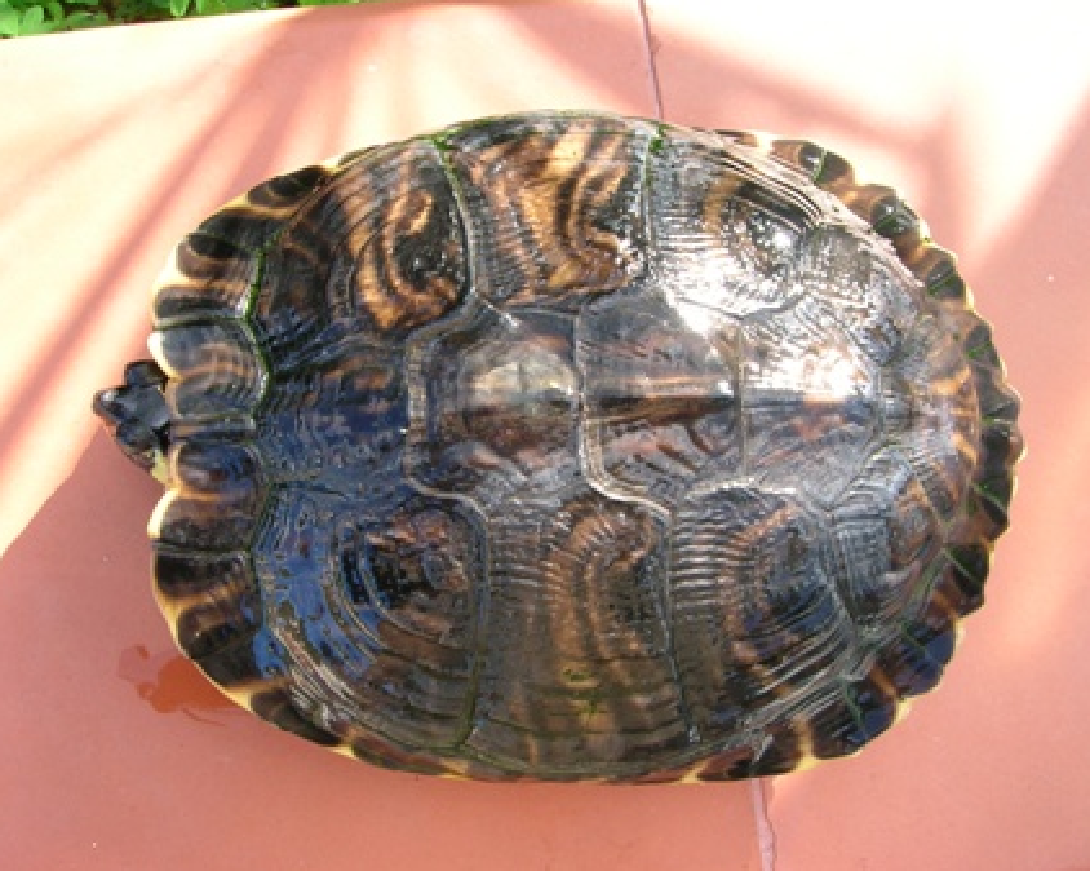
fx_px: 1161
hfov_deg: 50.3
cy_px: 432
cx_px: 527
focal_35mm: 36
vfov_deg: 41.1
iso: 50
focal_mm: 5.7
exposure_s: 1/42.4
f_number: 4.9
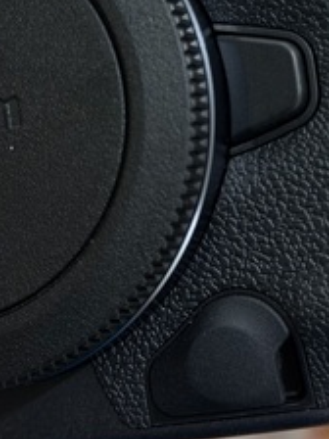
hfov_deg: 15.0
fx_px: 1242
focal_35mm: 98
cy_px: 115
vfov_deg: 19.9
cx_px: 232
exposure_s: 1/40
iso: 320
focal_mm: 6.76
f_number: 1.78
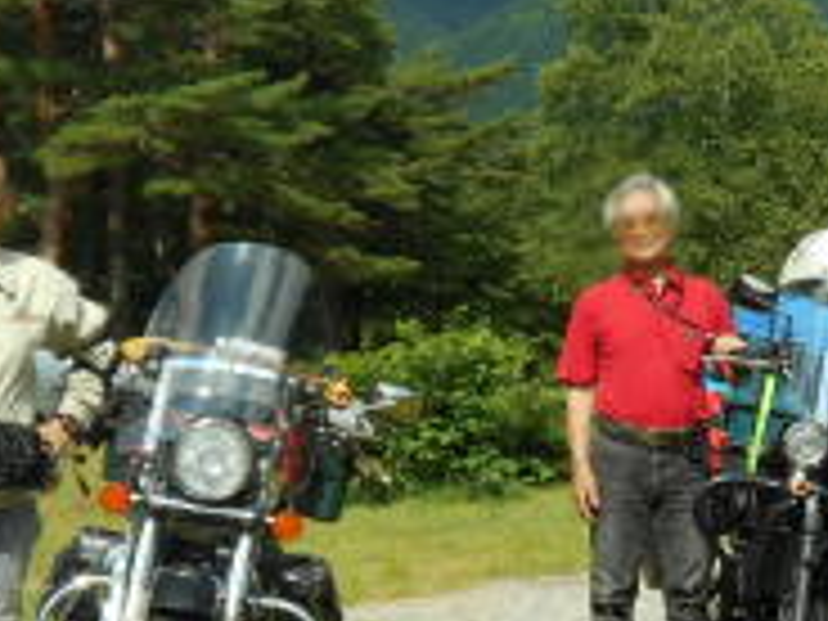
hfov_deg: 16.4
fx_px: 2799
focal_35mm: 117
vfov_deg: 12.6
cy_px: 209
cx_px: 873
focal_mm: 7.7
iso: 80
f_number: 4.2
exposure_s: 1/640
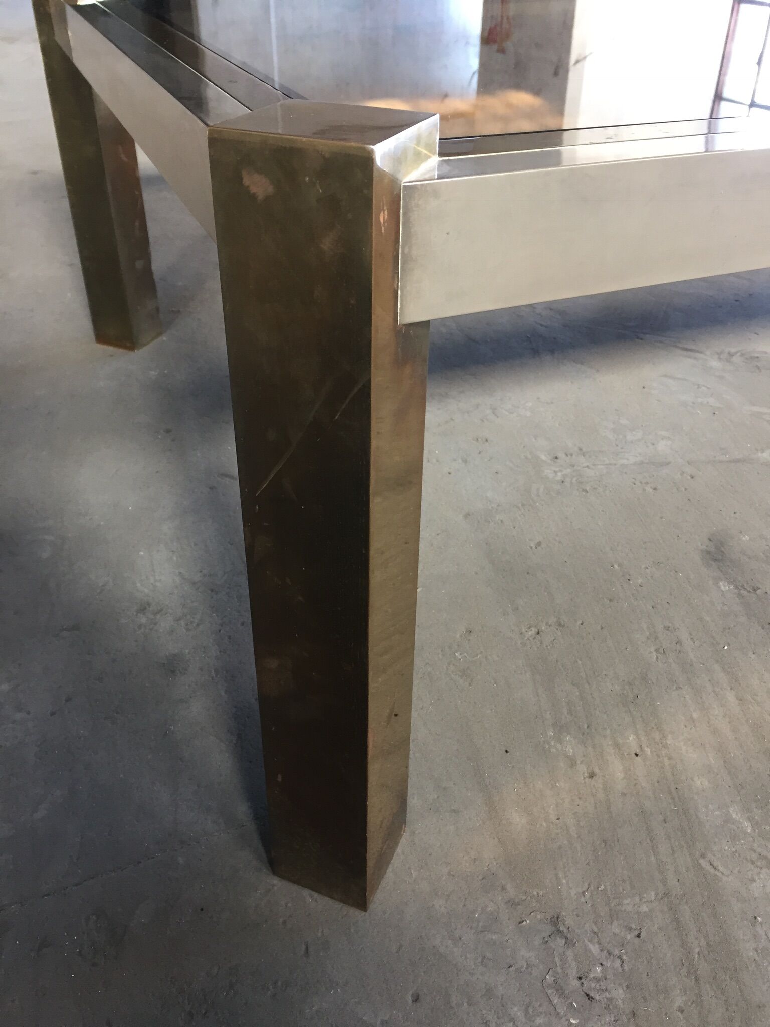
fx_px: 860
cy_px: 514
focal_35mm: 29
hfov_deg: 48.2
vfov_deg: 61.7
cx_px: 385
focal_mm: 4.15
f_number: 2.2
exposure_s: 1/33
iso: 125
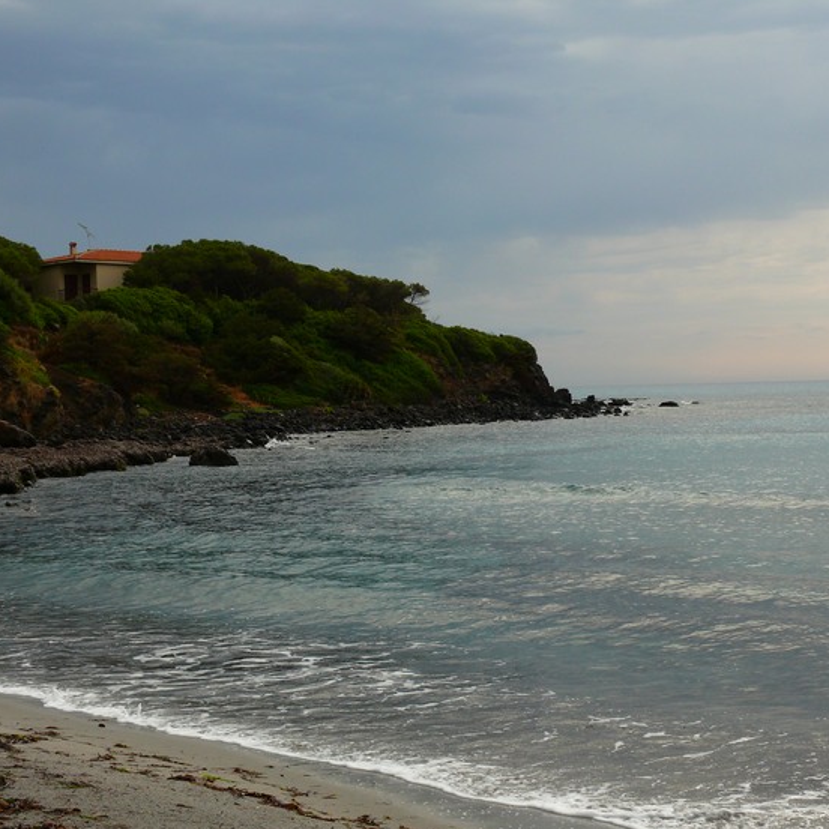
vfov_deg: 28.6
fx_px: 1626
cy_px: 421
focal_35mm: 60
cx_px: 554
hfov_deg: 28.4
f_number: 5.6
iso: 100
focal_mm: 10.6
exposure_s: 1/320
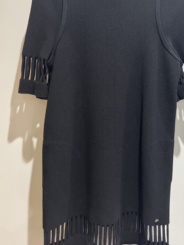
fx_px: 220
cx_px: 112
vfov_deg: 58.0
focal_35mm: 31
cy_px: 102
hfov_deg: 45.1
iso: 640
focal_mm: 6.76
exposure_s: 1/50
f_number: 1.78
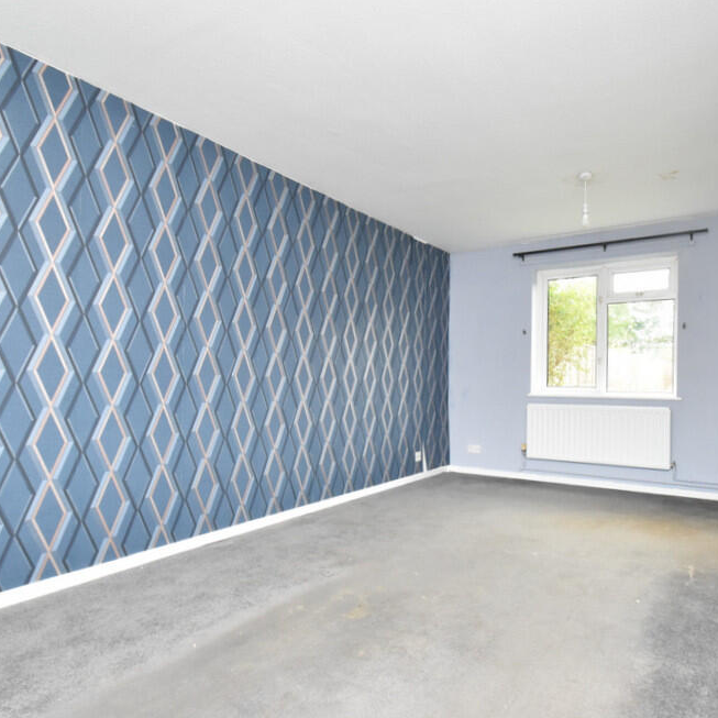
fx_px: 469
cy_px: 363
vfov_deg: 74.8
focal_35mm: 20
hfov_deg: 74.1
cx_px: 424
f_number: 10
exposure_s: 1/60
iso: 1400
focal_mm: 10
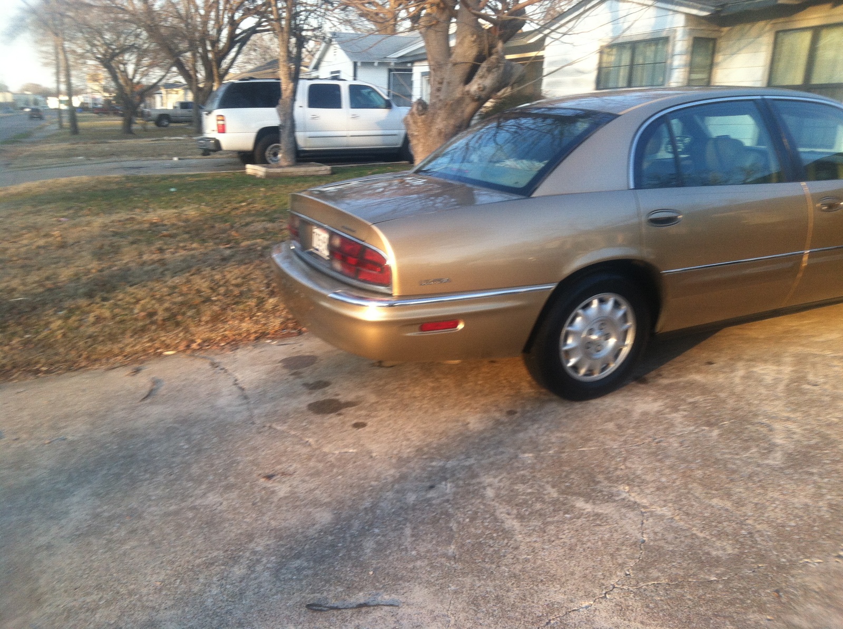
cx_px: 422
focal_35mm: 35
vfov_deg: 40.6
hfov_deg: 52.7
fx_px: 851
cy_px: 314
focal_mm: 3.85
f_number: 2.8
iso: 80
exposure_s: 1/140
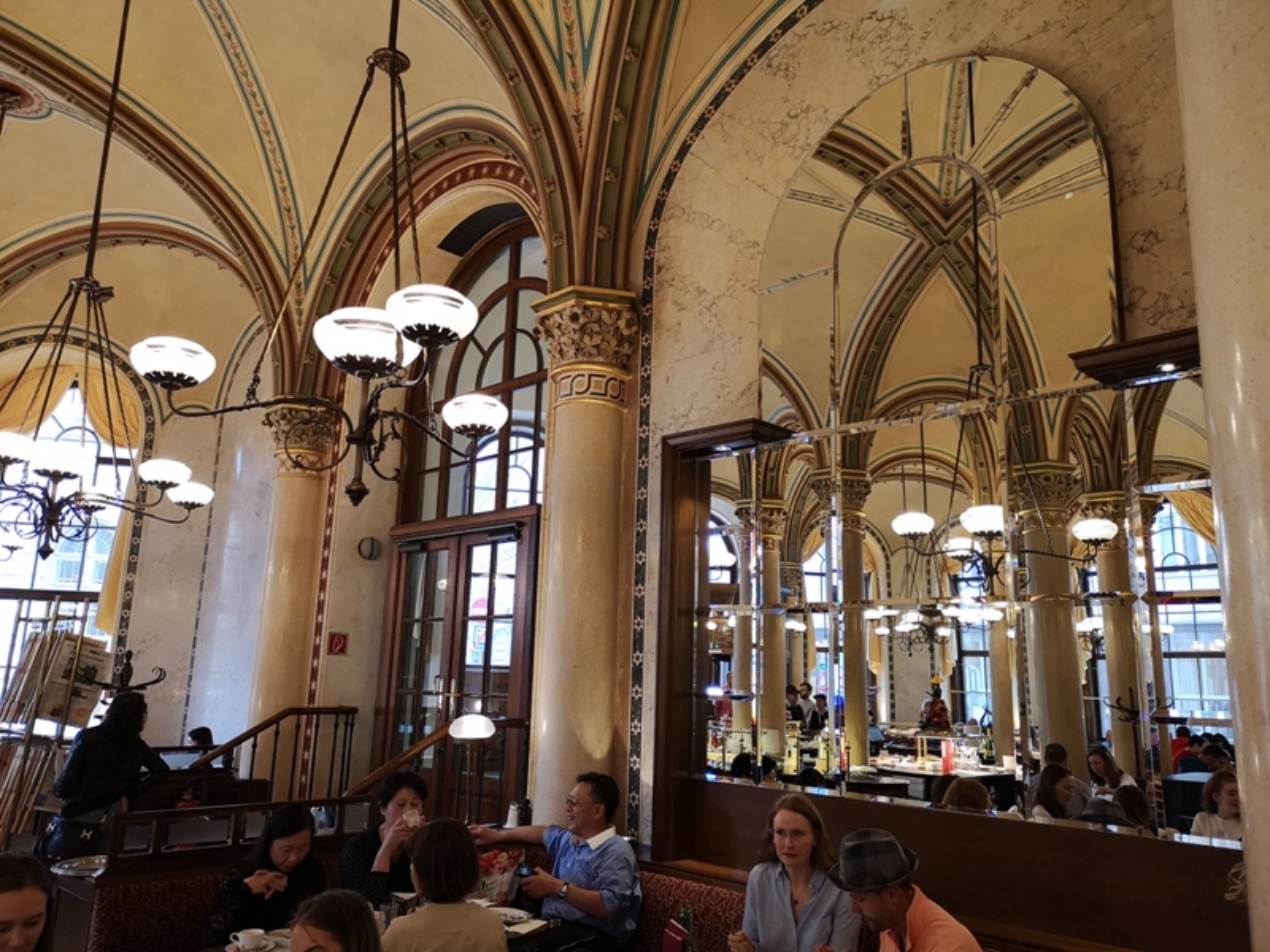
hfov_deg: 65.3
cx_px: 635
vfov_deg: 51.4
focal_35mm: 27
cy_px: 476
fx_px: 991
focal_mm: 3.95
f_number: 1.8
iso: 320
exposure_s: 1/100
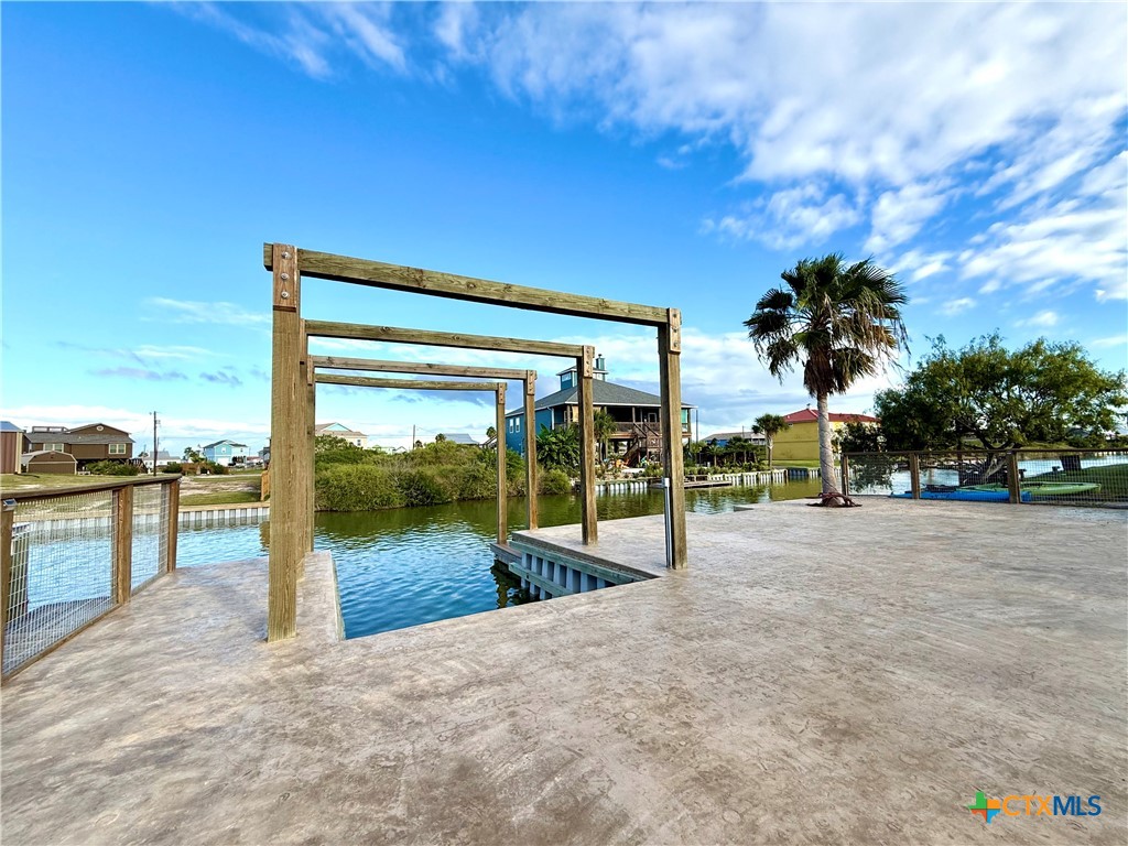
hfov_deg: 102.1
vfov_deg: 85.7
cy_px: 423
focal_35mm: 14
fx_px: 456
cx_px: 564
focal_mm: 2.22
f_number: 2.2
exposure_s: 1/1050
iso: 50
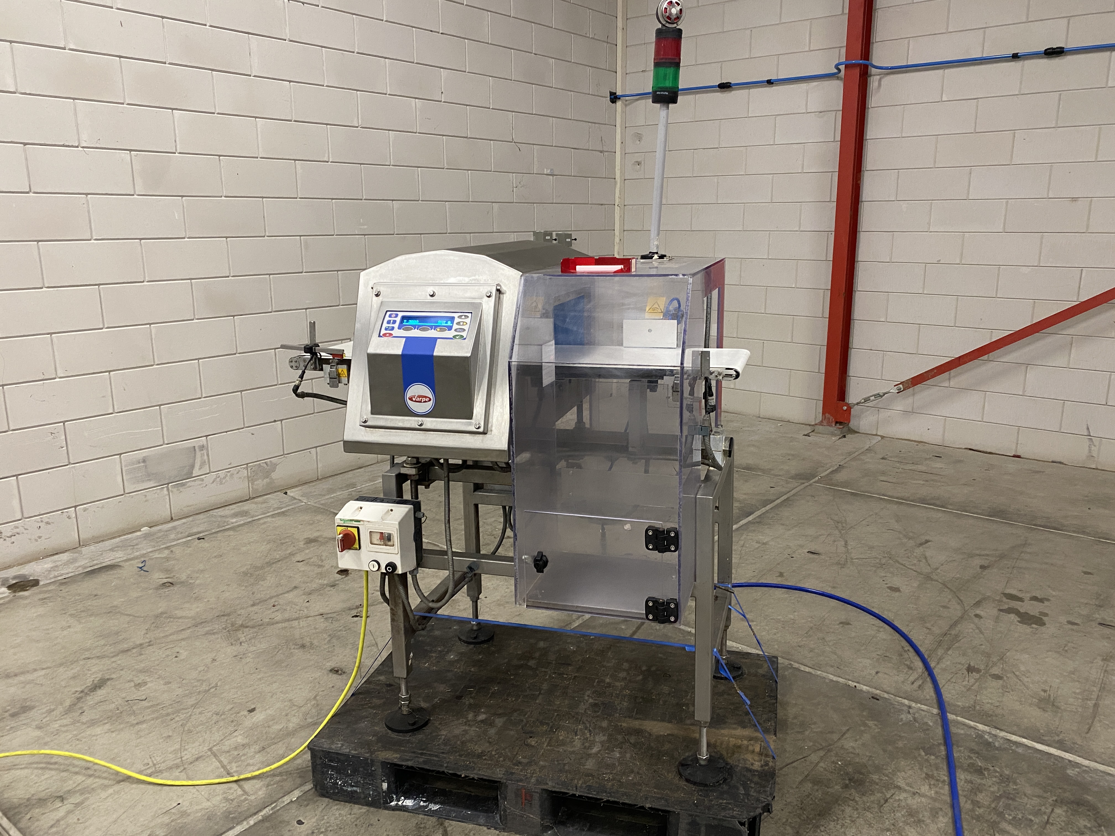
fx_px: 837
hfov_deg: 67.3
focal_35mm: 26
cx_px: 558
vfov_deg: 53.1
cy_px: 418
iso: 250
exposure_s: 1/50
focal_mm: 4.25
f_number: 1.8
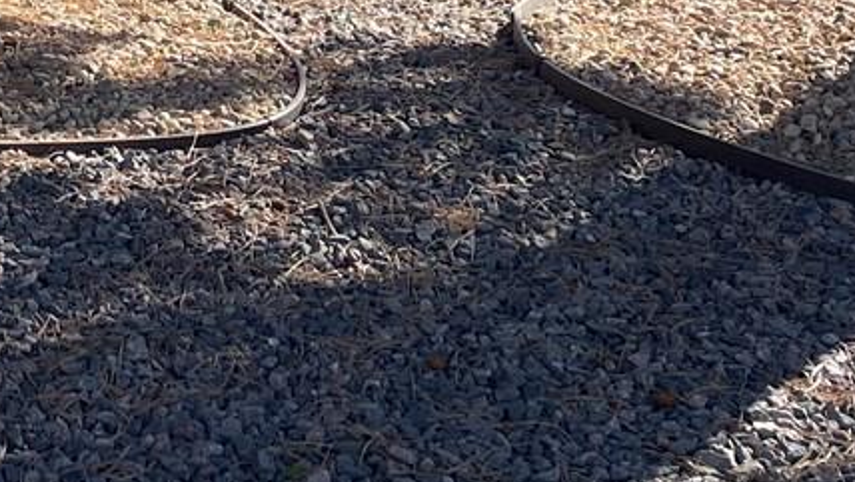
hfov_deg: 19.4
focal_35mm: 106
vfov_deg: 10.6
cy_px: -448
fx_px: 2404
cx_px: -62
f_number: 1.6
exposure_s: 1/1595
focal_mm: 4.2
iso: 32
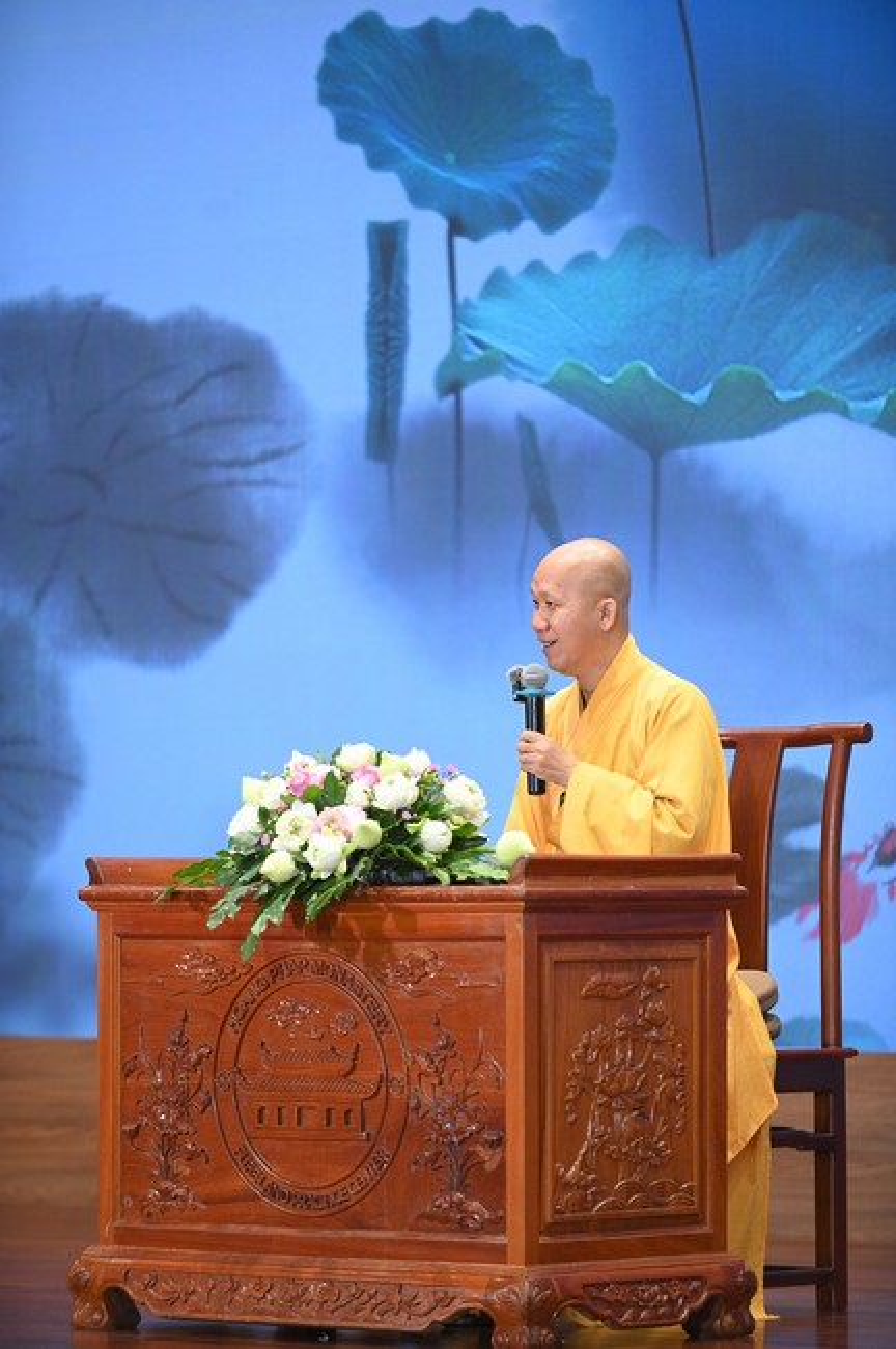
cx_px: 448
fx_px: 6547
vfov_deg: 11.8
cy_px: 674
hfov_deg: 7.8
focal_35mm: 175
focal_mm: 175
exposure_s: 1/200
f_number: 3.2
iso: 3200
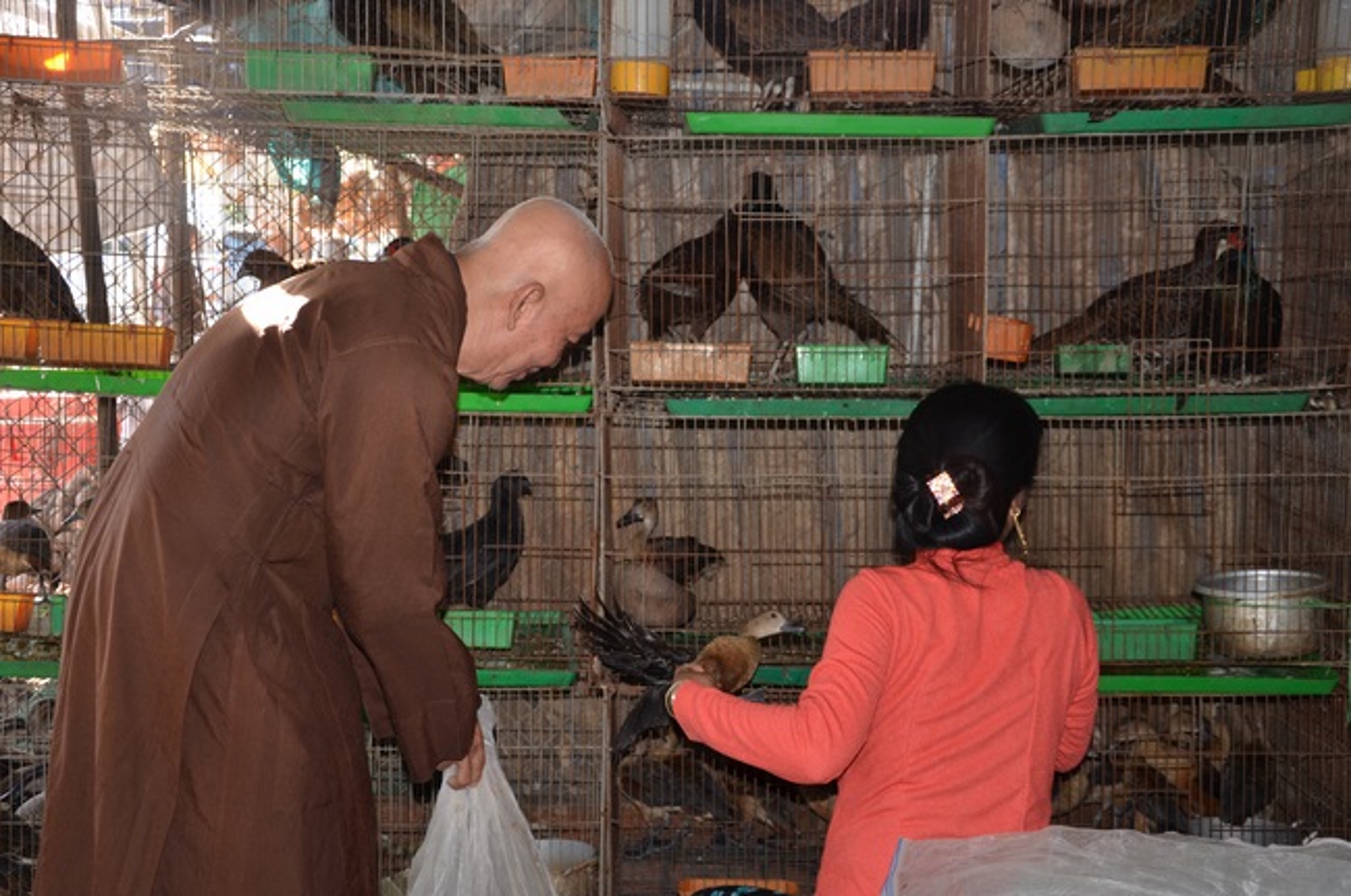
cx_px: 676
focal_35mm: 48
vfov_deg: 28.0
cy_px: 448
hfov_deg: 41.2
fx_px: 1798
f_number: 4.2
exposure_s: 1/60
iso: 250
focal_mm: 32
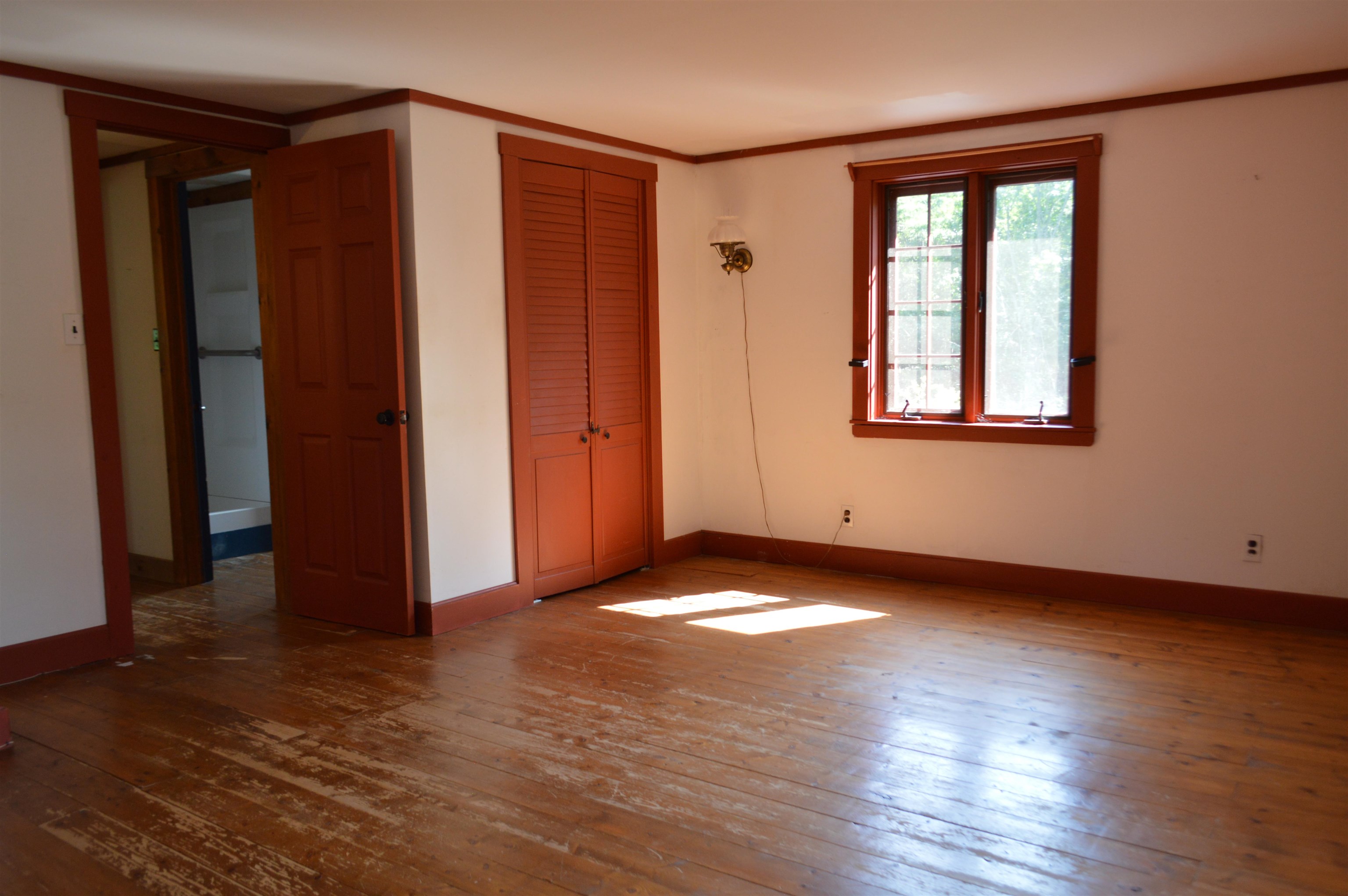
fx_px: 1010
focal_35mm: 27
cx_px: 674
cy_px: 448
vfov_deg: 47.8
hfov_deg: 67.4
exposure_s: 1/60
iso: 500
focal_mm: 18
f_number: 3.5
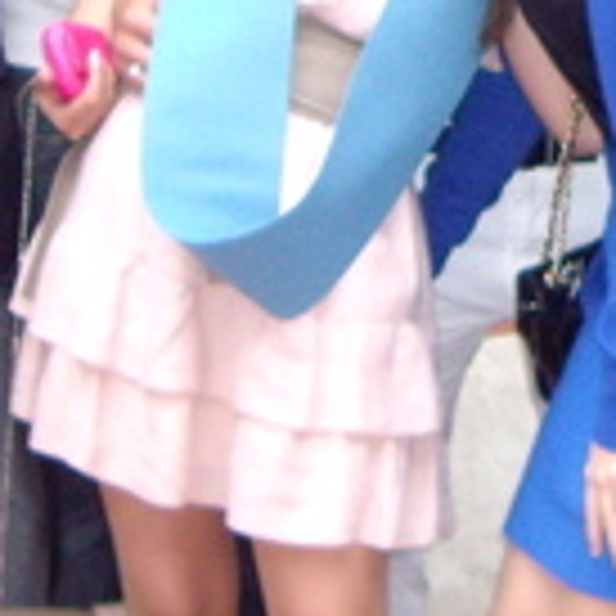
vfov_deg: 10.9
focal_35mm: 157
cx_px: 603
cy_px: -157
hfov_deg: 11.0
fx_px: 3161
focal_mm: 6.2
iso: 200
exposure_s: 1/40
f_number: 2.7
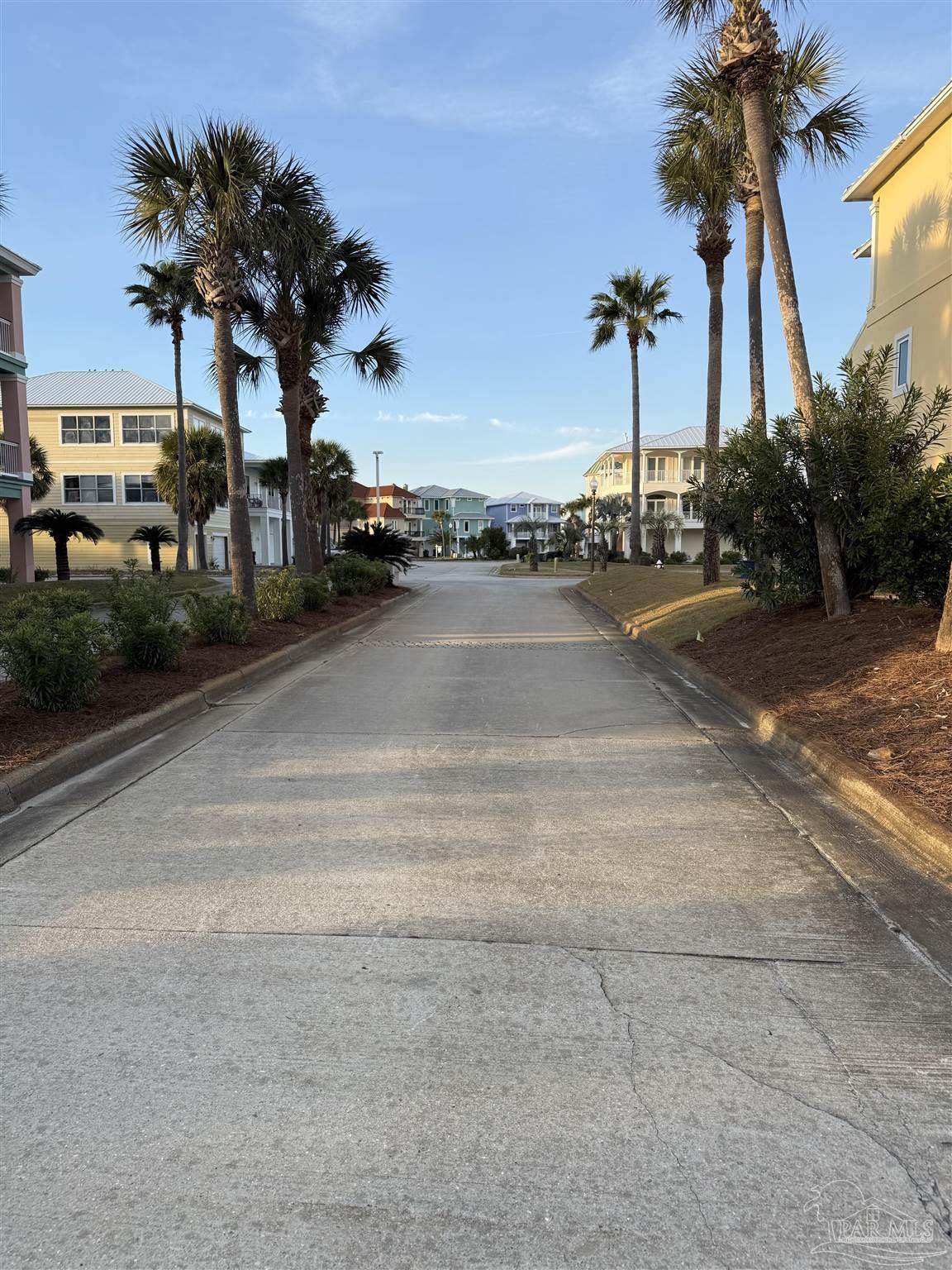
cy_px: 635
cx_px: 476
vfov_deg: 71.6
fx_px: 880
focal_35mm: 24
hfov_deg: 56.8
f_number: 1.78
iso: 80
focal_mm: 6.76
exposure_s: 1/1122
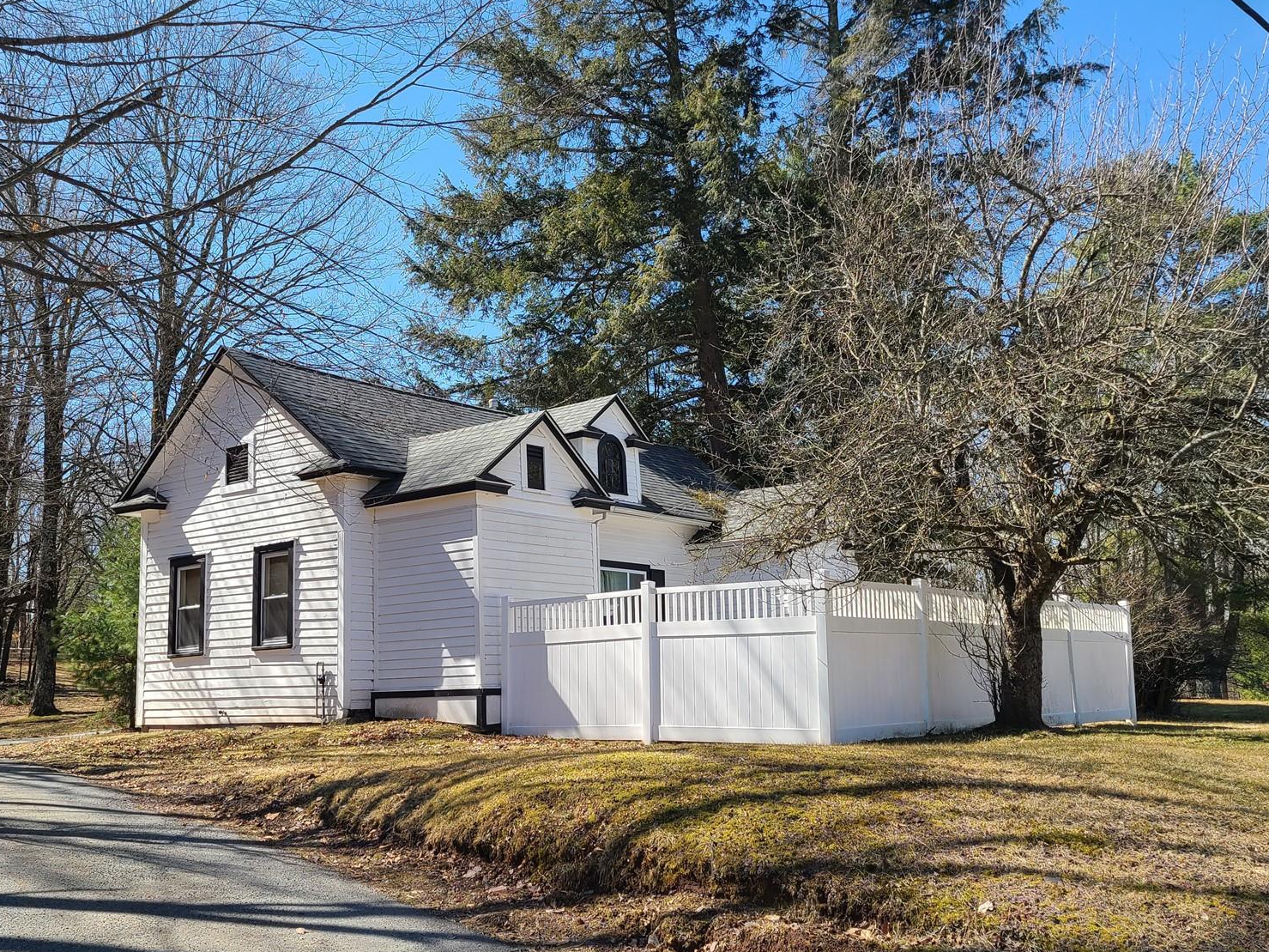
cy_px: 488
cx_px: 558
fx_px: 1320
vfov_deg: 39.6
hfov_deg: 51.2
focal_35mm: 36
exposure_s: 1/1108
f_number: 1.8
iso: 40
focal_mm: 5.4
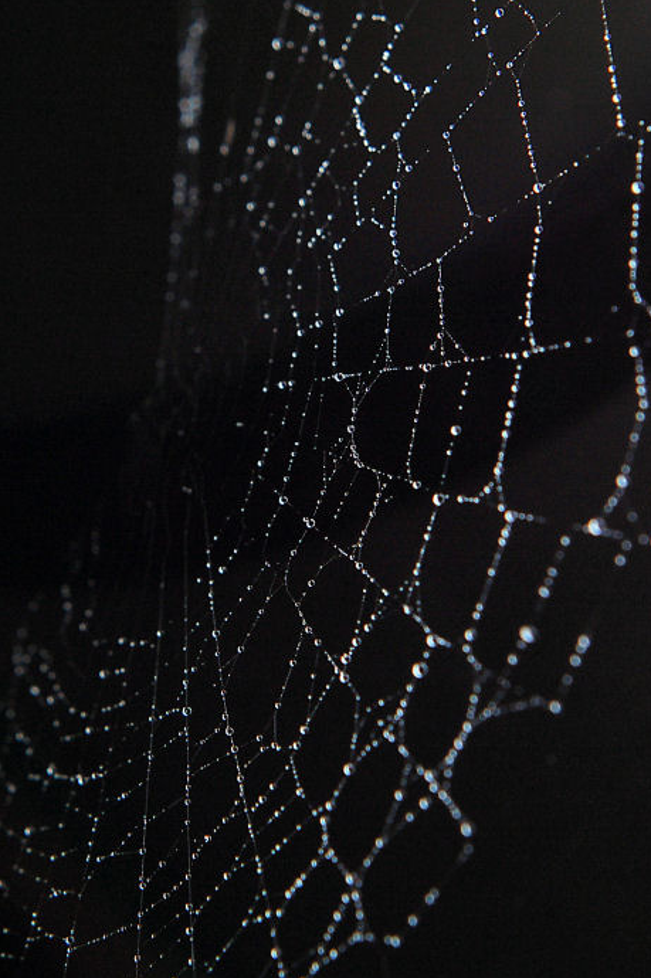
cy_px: 483
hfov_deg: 15.7
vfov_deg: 23.4
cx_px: 308
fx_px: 2363
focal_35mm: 87
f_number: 11
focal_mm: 50
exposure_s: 1/50
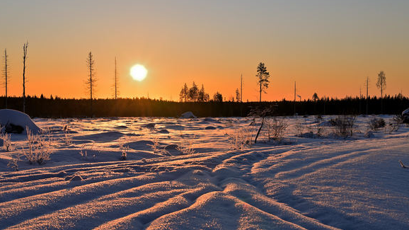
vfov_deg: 20.7
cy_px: 137
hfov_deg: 36.0
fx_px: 629
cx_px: 194
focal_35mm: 58
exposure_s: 1/400
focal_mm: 50
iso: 100
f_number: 10
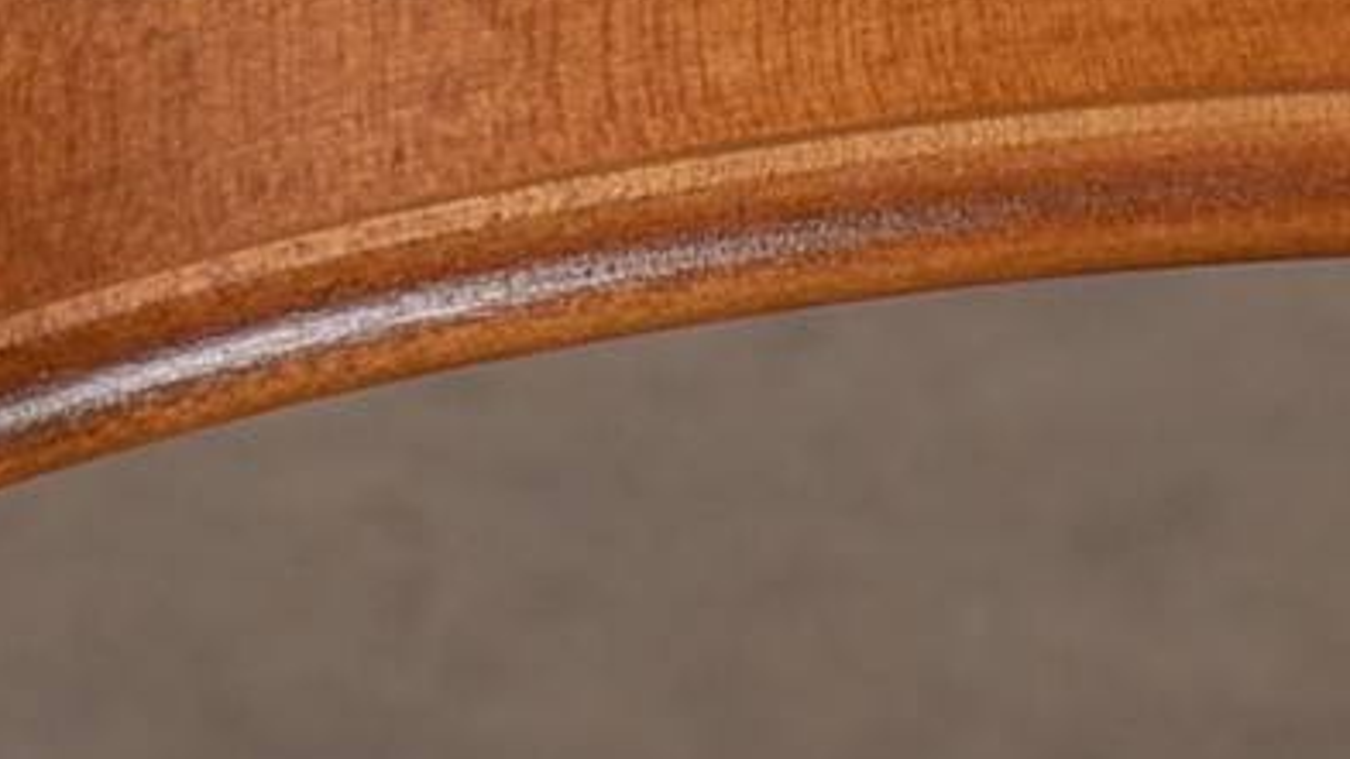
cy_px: -2002
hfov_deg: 2.1
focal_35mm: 1032
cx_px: 697
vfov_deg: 1.2
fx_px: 36950
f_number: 14
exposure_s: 1/160
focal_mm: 105
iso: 160
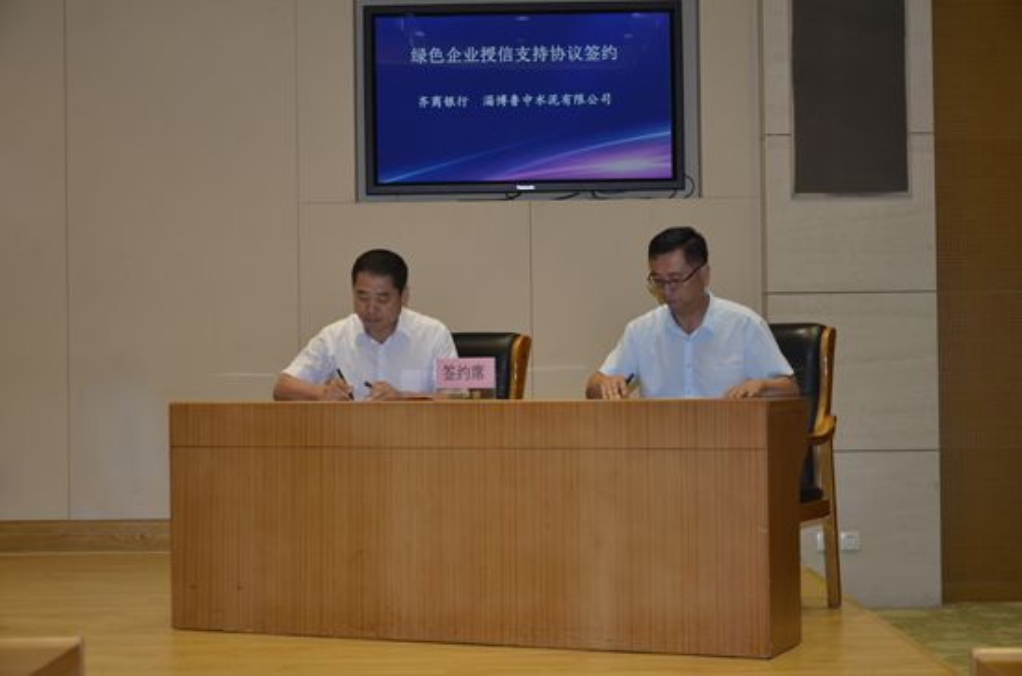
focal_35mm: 68
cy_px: 338
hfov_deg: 29.9
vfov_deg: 20.1
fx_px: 1912
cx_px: 511
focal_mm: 45
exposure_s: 1/60
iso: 320
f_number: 4.8
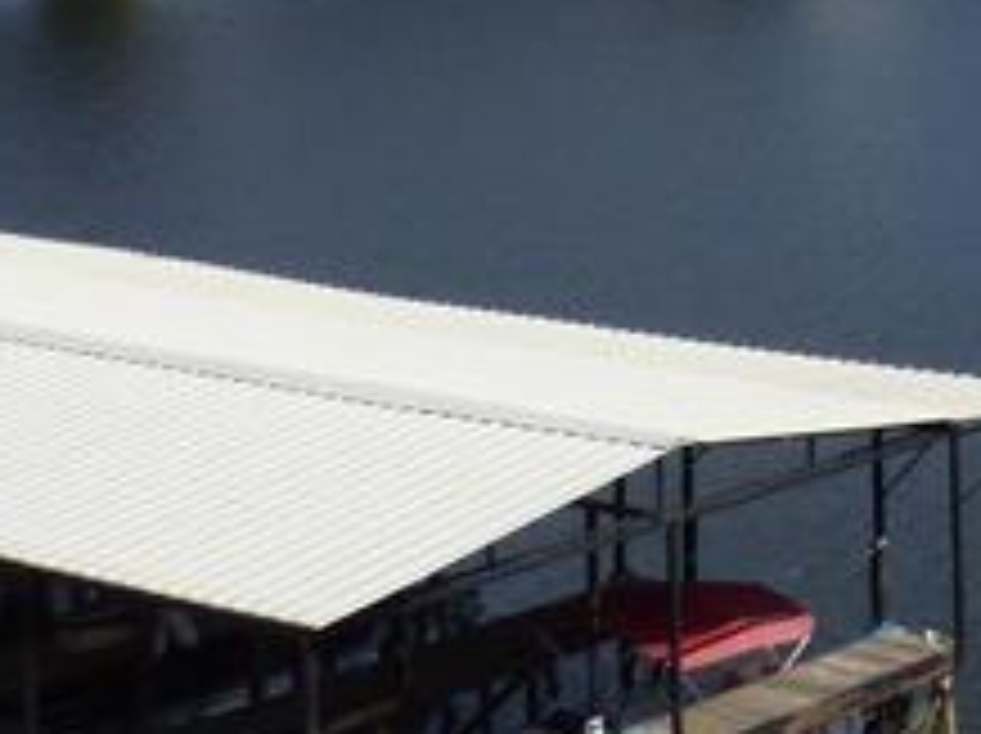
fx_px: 2661
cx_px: 1746
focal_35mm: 94
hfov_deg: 17.2
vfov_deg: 14.9
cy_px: -248
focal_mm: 3.58
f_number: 3.5
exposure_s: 1/1600
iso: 100
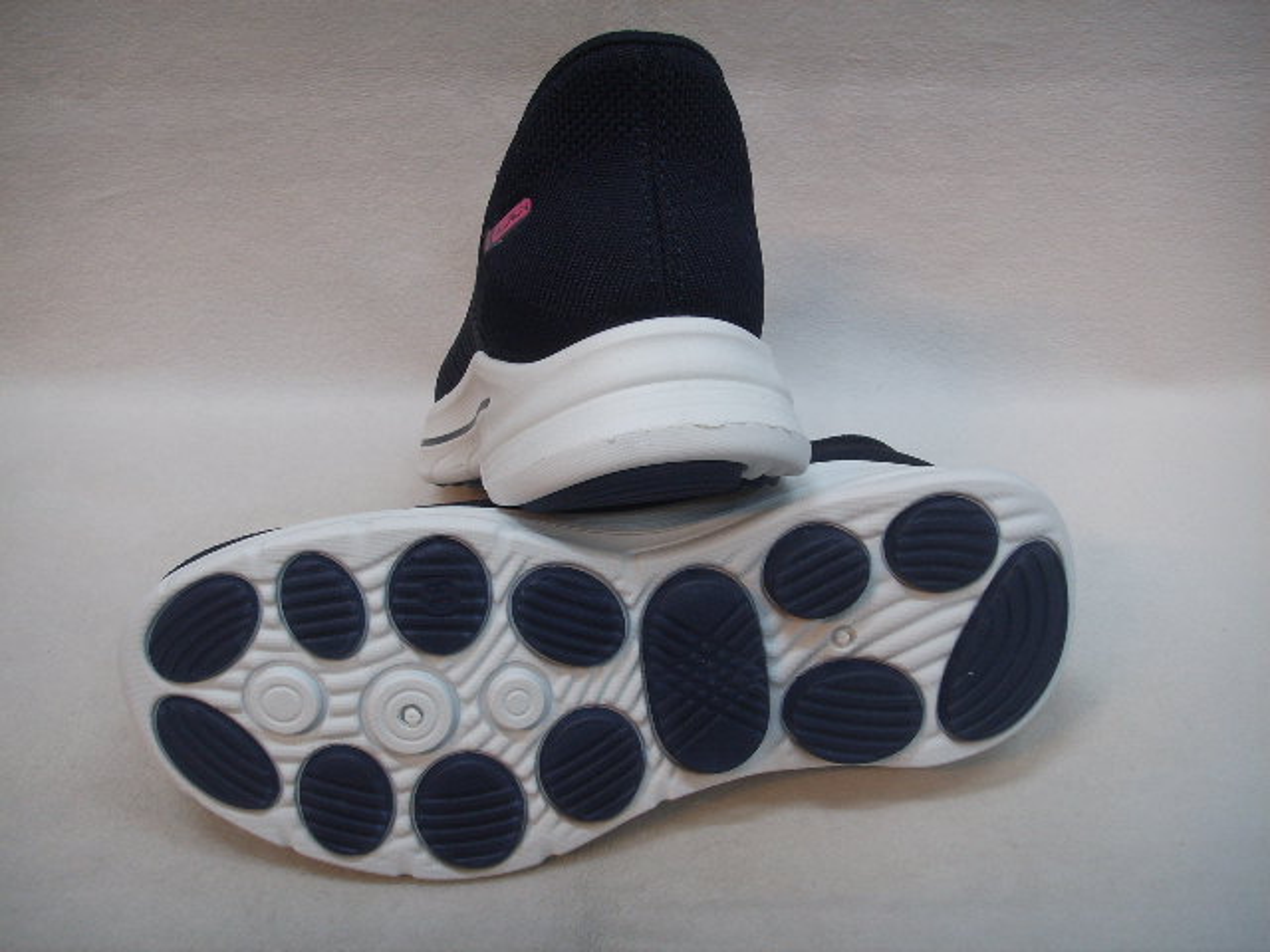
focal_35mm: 39
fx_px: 1431
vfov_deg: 36.8
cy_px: 476
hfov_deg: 47.9
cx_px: 635
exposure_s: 1/30
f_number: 3.5
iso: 63
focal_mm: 6.6
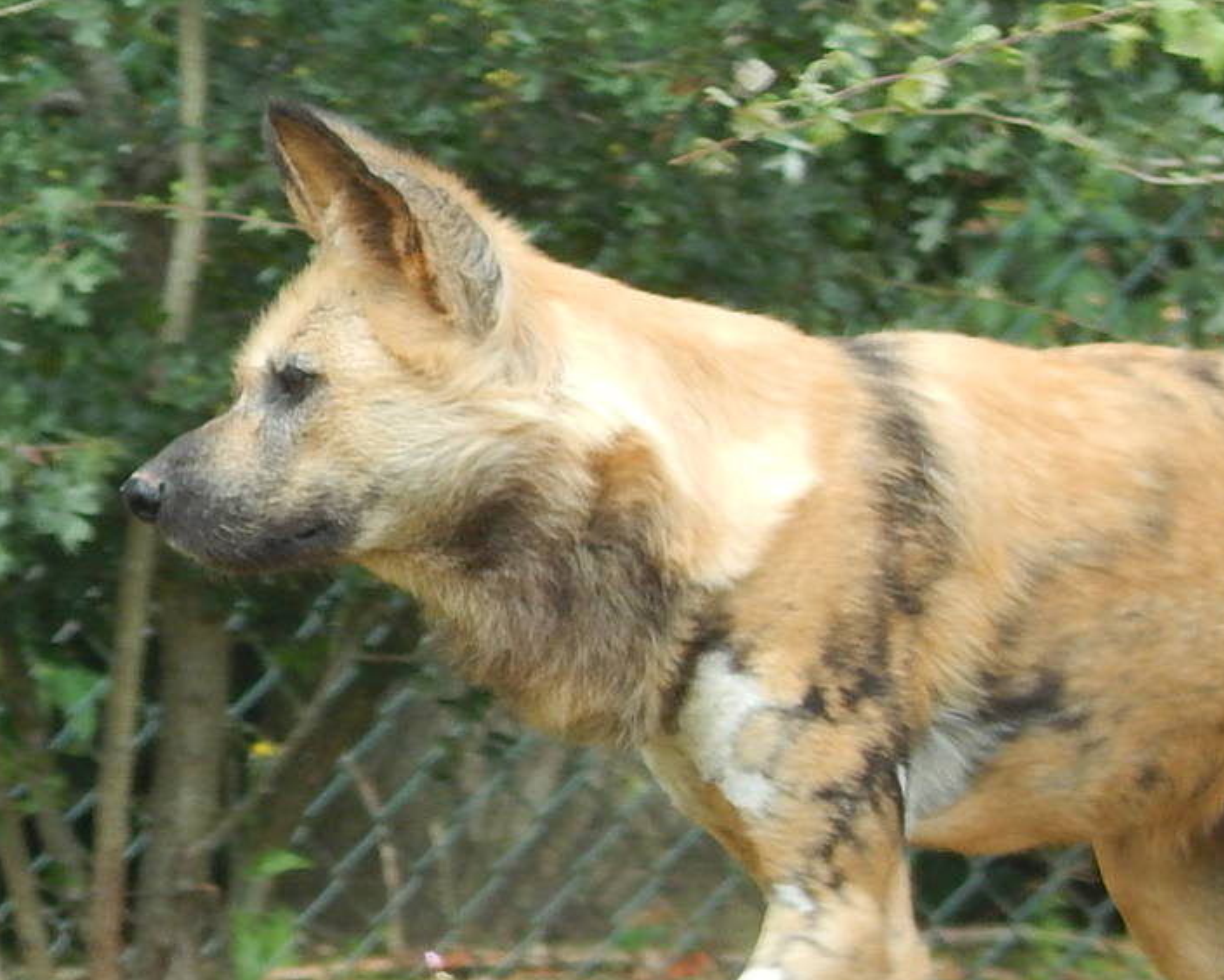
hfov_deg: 1.4
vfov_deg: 1.2
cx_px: 49
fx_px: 48397
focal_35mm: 1336
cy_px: 332
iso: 180
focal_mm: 107.1
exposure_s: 1/125
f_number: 5.8
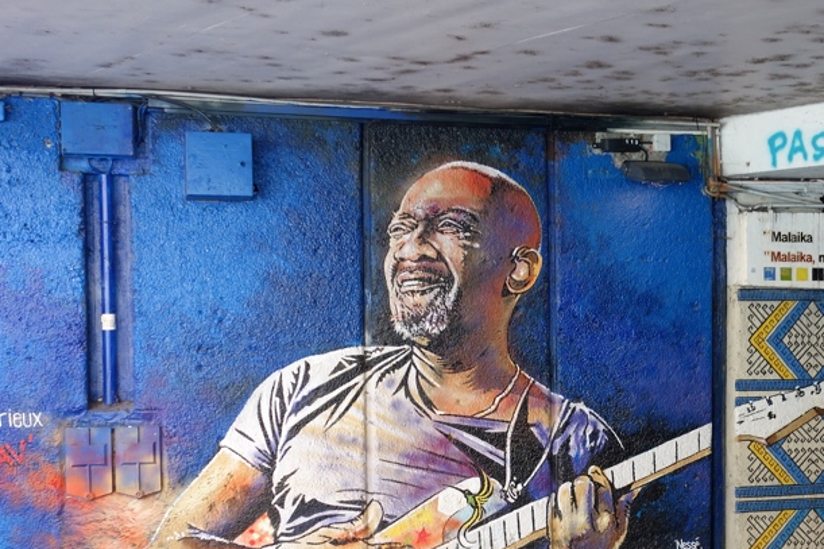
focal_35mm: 55
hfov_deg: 35.6
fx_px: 1258
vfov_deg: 24.4
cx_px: 596
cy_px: 386
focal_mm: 13.09
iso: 125
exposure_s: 1/100
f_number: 3.2
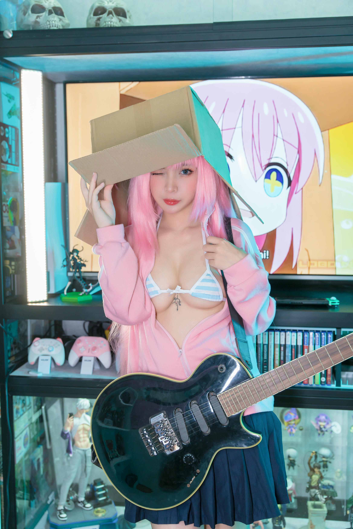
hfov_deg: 29.9
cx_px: 176
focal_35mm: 45
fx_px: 662
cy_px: 264
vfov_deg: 43.6
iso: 800
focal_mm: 45
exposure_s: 1/100
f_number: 3.5
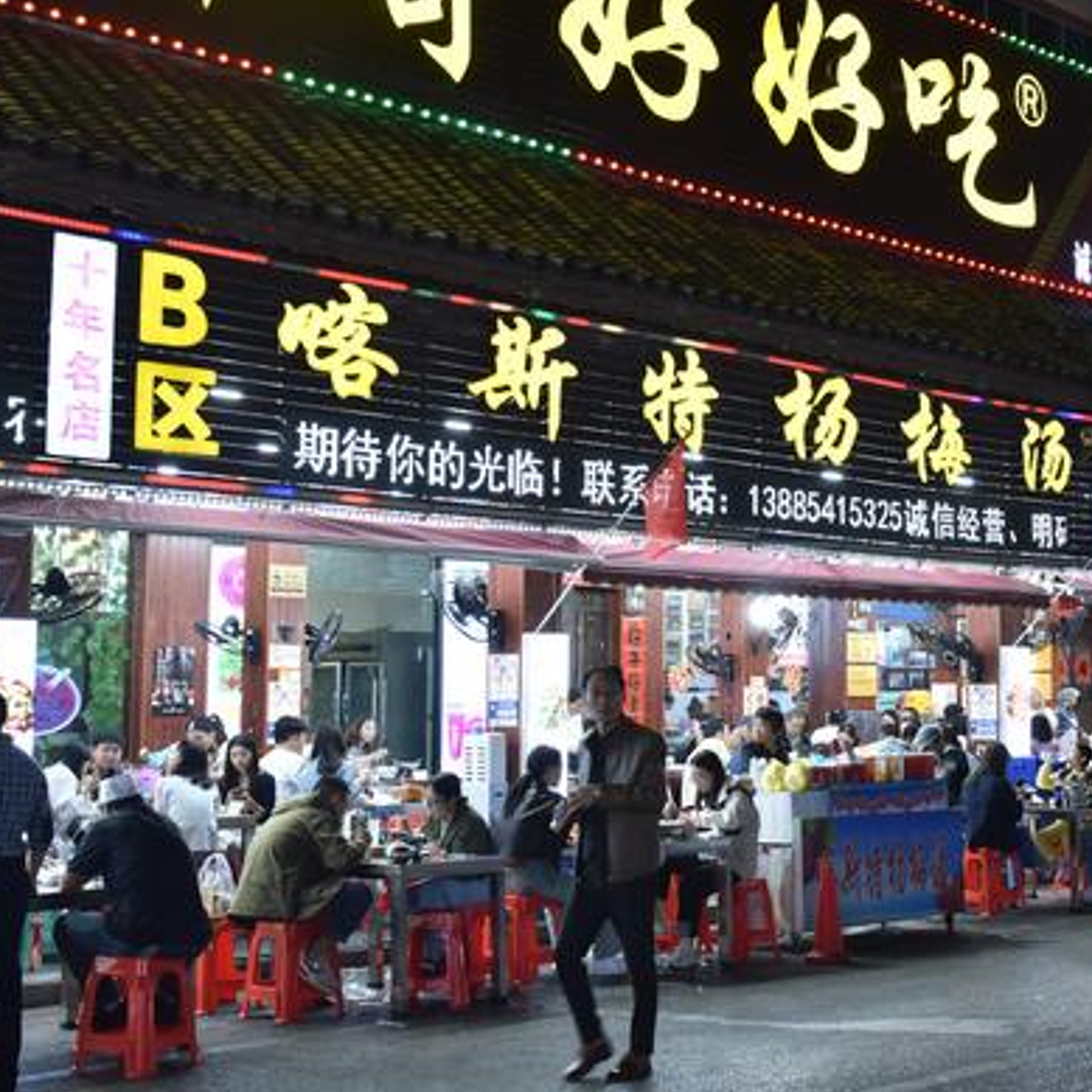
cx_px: 724
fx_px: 1999
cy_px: 517
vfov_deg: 30.6
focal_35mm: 56
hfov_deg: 30.3
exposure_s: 1/80
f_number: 6.3
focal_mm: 32
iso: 1600
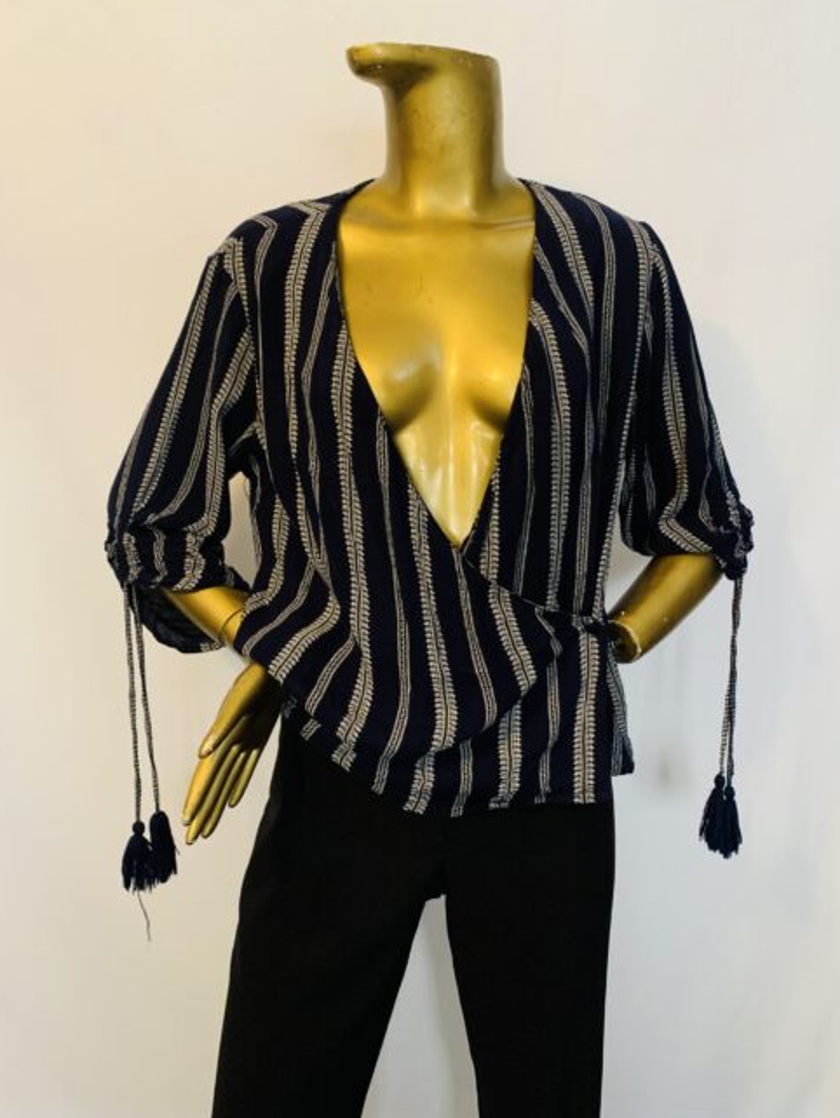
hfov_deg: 51.4
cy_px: 563
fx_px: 873
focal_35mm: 27
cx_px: 427
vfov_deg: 65.3
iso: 400
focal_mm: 4.25
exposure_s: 1/50
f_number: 1.8
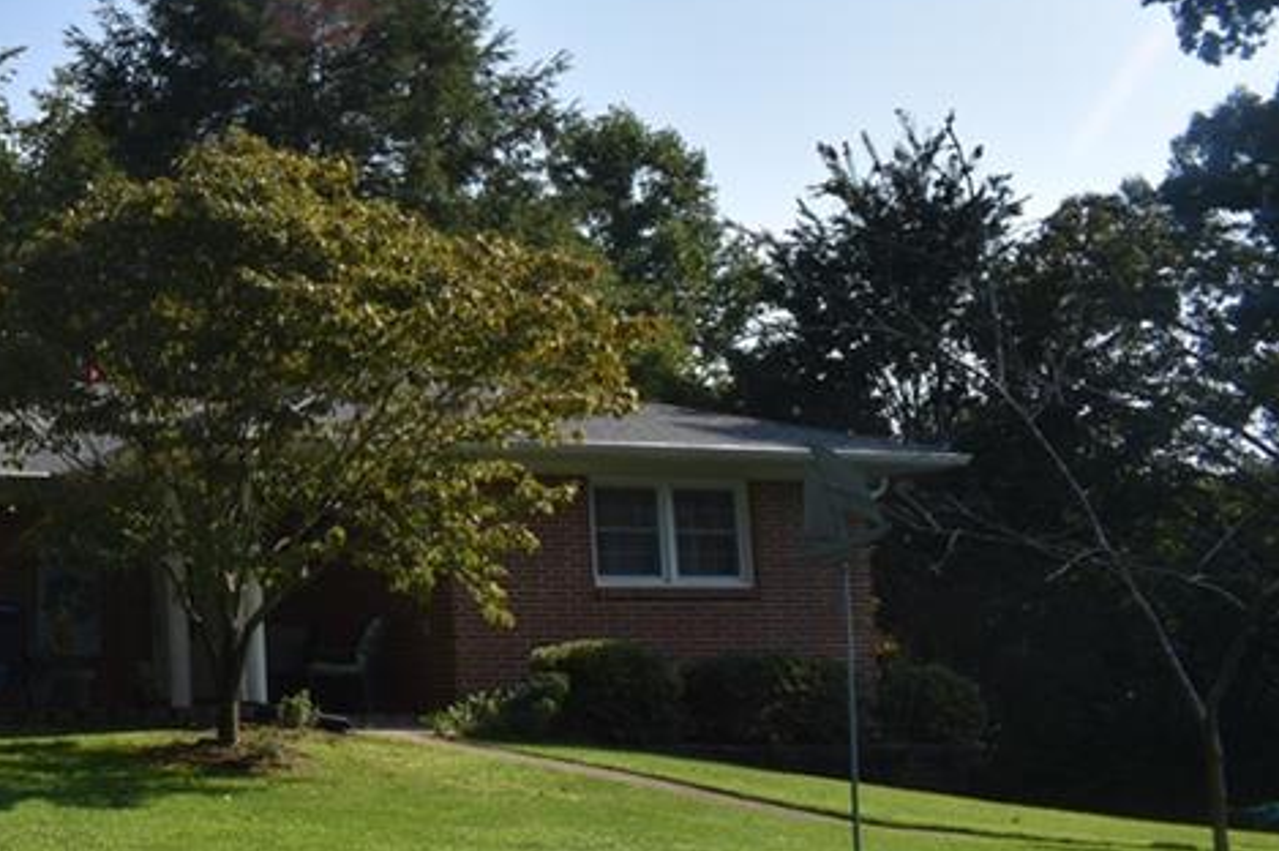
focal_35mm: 59
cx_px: -112
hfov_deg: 30.5
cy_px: 322
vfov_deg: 22.9
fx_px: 2095
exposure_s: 1/200
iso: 100
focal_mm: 18
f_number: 11
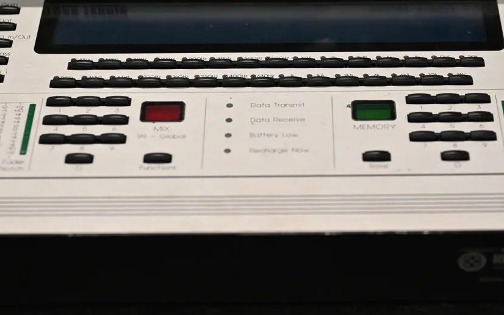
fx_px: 1373
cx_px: 298
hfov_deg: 20.8
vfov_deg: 13.1
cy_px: 119
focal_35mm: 100
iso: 900
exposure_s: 1/125
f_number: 2.8
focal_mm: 50
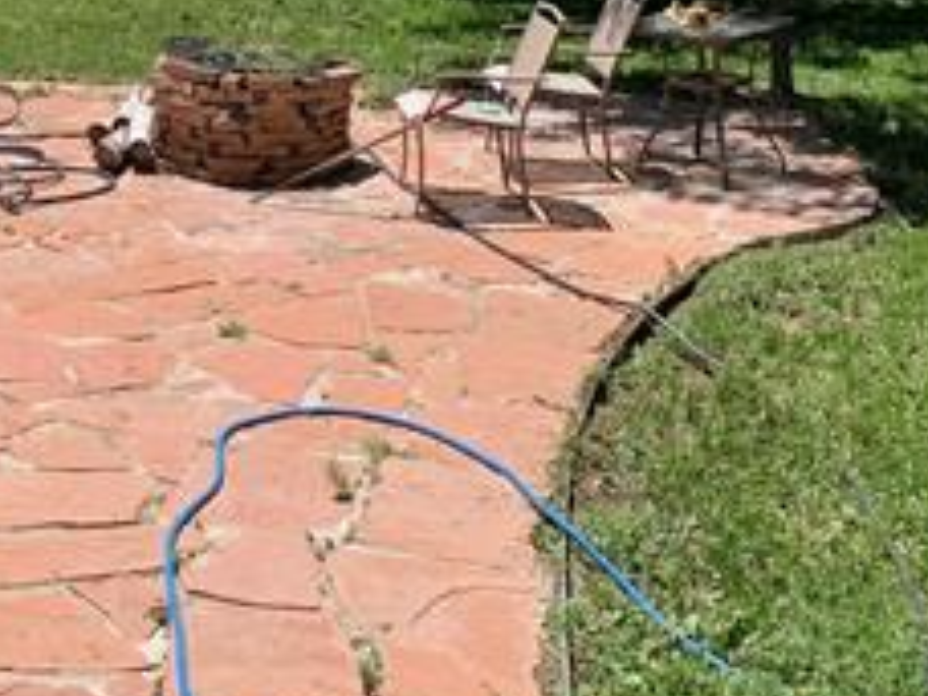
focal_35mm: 73
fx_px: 1957
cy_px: -96
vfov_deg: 19.2
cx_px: 77
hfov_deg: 25.8
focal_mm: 4.25
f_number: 1.8
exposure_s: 1/1490
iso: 25
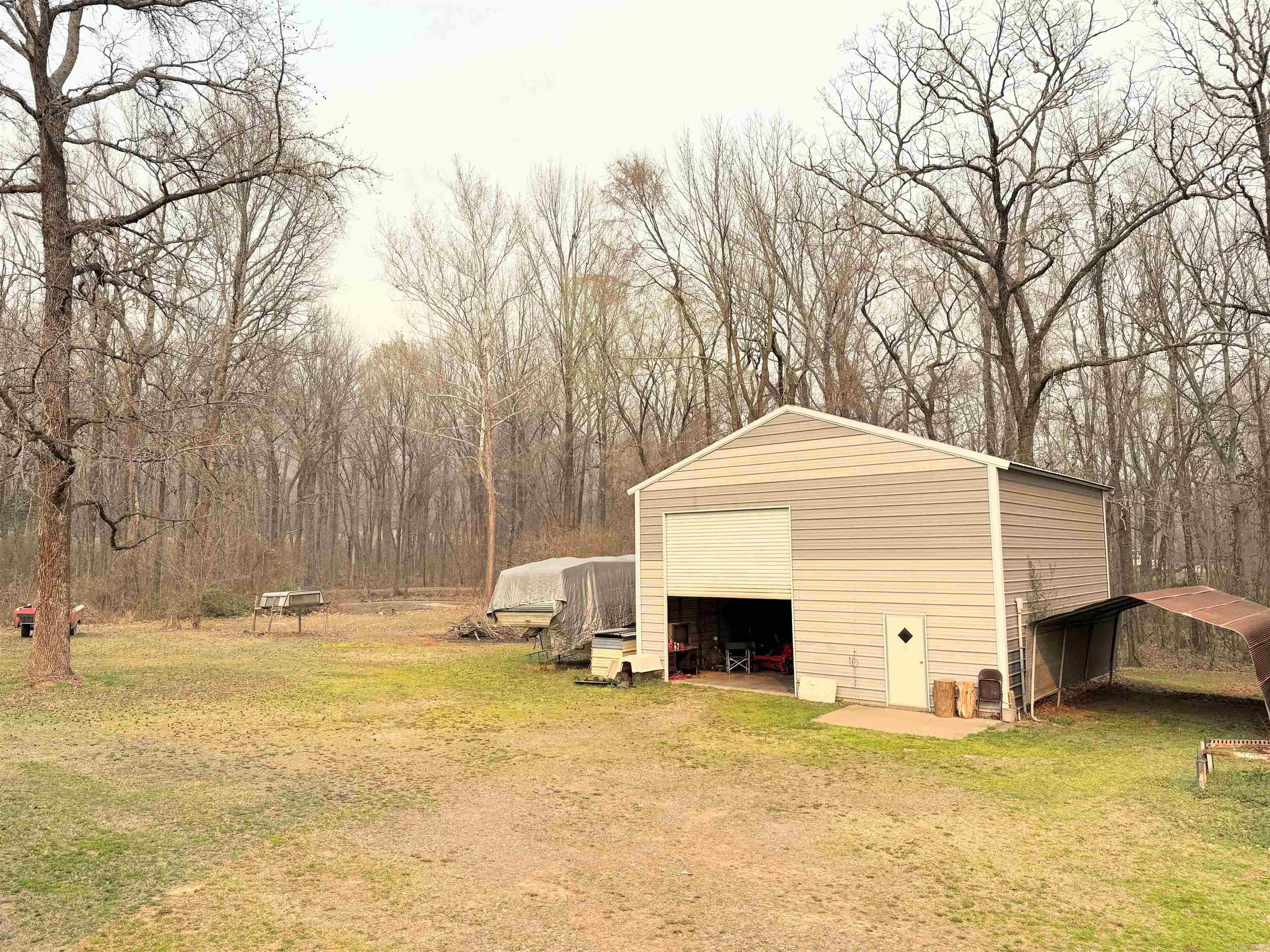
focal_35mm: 24
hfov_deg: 71.6
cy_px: 476
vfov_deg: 56.8
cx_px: 635
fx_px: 881
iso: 80
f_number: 1.78
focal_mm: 6.76
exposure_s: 1/2232
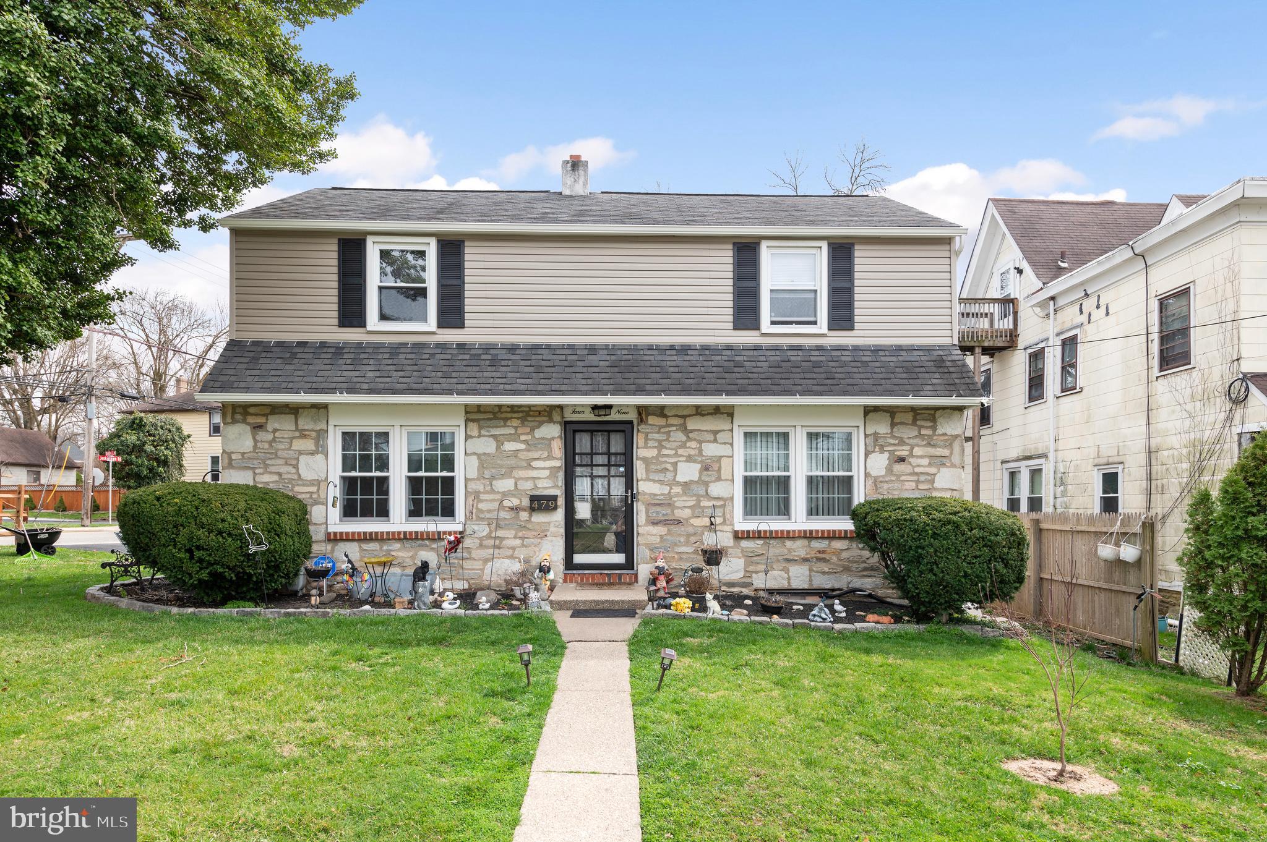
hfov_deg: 84.0
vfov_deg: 61.8
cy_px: 421
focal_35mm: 20
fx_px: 703
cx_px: 634
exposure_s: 1/400
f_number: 7.1
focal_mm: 20
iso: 100
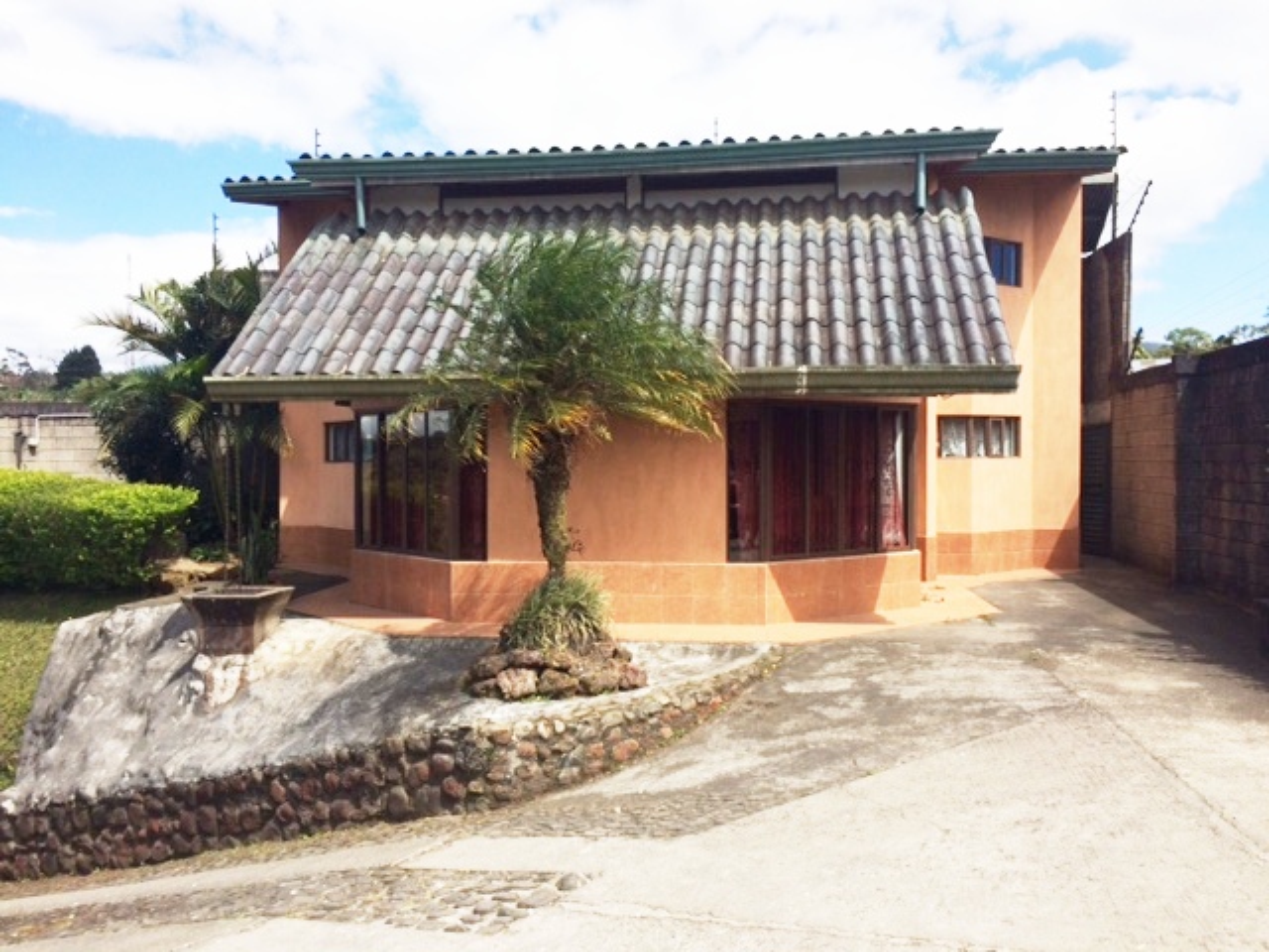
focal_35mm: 29
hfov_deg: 61.7
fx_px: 1063
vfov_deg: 48.2
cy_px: 476
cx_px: 634
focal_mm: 4.15
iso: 32
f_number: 2.2
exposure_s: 1/2564
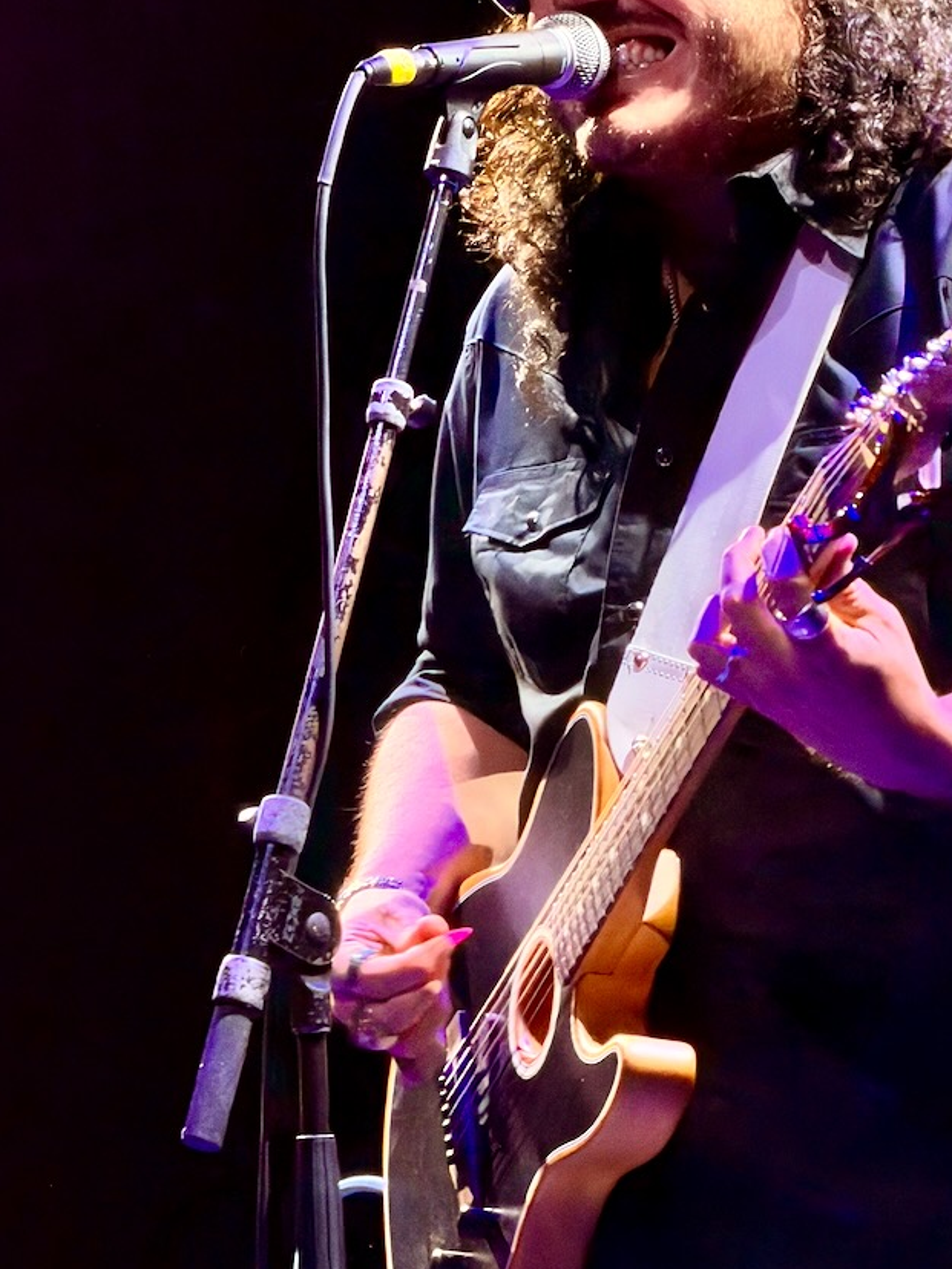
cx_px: 587
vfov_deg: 6.4
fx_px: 11331
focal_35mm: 309
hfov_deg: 4.8
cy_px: 503
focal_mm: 16.89
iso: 250
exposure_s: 1/60
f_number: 2.8
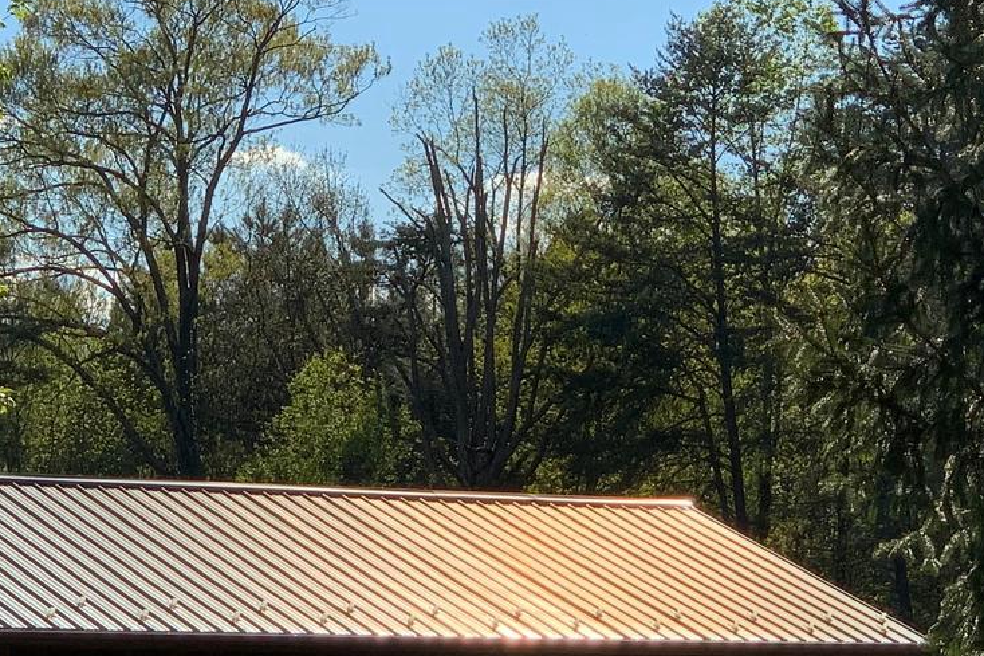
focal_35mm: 151
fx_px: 4126
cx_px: 381
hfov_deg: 13.6
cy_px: 216
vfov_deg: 9.1
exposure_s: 1/1776
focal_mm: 6
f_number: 2.4
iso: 16
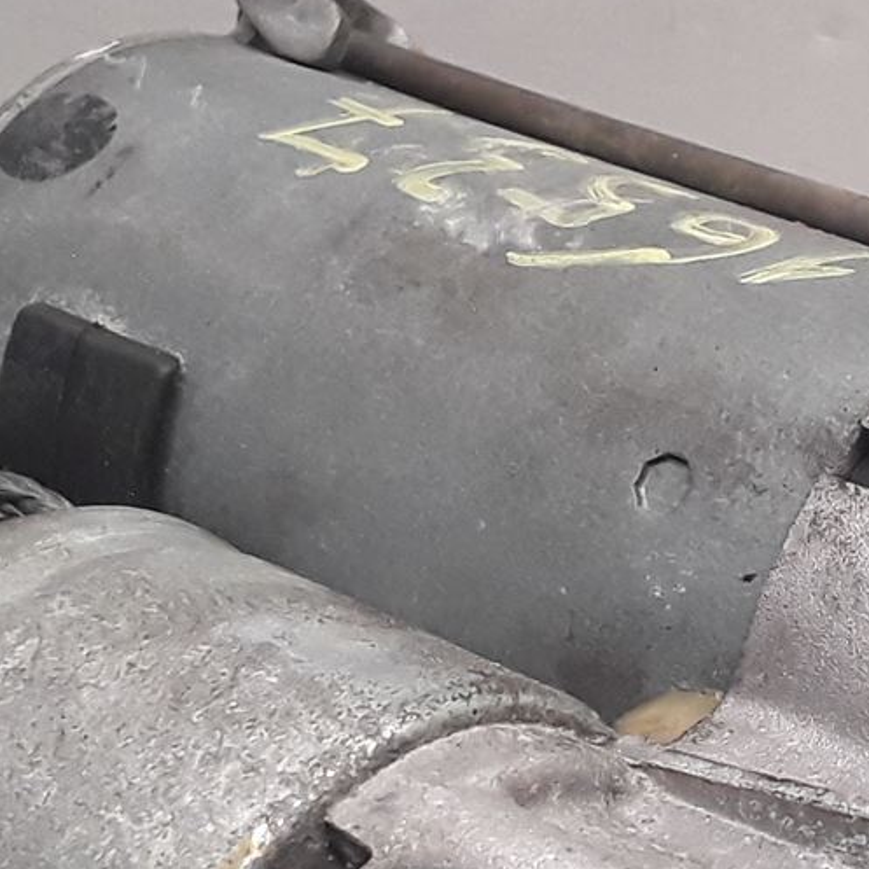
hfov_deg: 16.6
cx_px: 909
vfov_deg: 16.9
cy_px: 734
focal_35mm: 102
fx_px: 2897
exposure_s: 1/100
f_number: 1.9
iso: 80
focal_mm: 2.91
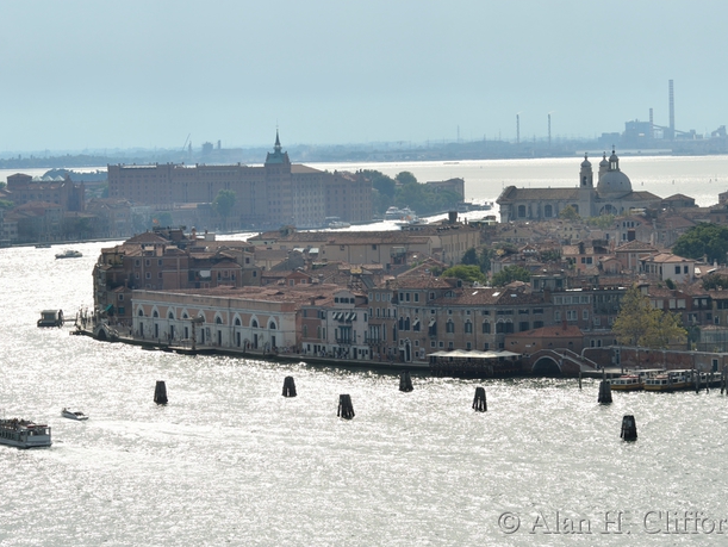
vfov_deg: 8.8
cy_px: 275
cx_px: 359
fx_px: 3535
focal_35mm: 168
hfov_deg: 11.8
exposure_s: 1/640
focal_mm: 102
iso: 100
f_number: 7.1
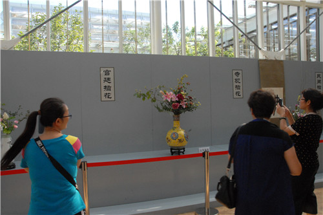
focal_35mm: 30
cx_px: 162
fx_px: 269
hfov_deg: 61.9
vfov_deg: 43.7
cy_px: 108
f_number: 22
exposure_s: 1/60
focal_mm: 20
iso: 1250
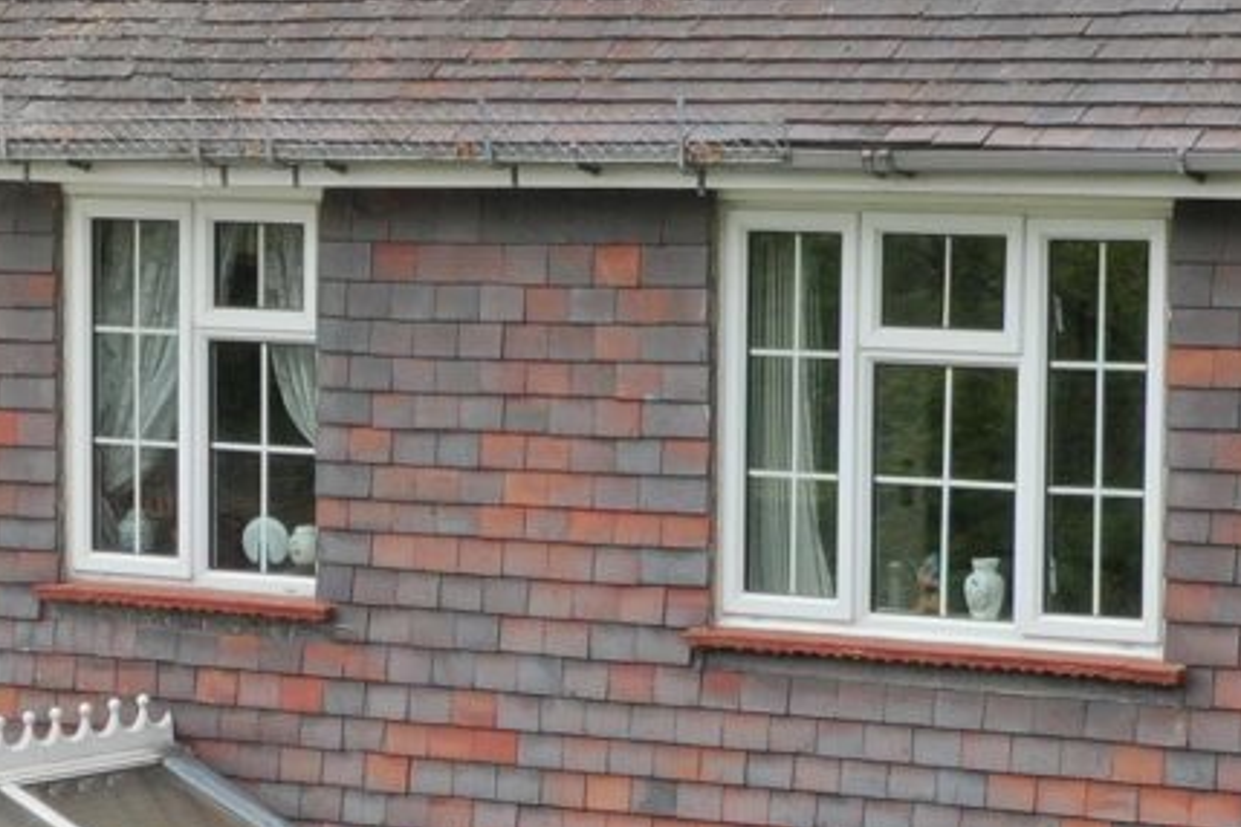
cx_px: 214
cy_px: 791
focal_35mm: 167
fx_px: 5756
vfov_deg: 8.2
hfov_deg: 12.2
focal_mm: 10.26
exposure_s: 1/240
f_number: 5
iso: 100
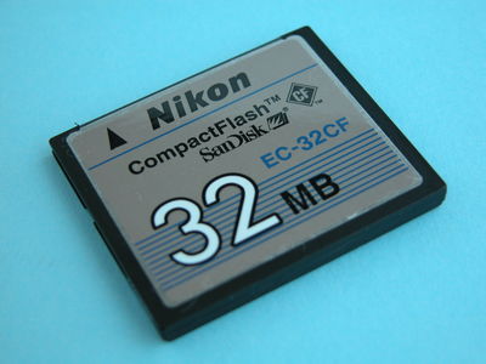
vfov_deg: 18.2
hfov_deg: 24.1
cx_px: 243
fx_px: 1137
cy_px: 182
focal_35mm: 81
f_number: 3.5
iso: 100
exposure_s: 1/28
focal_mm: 21
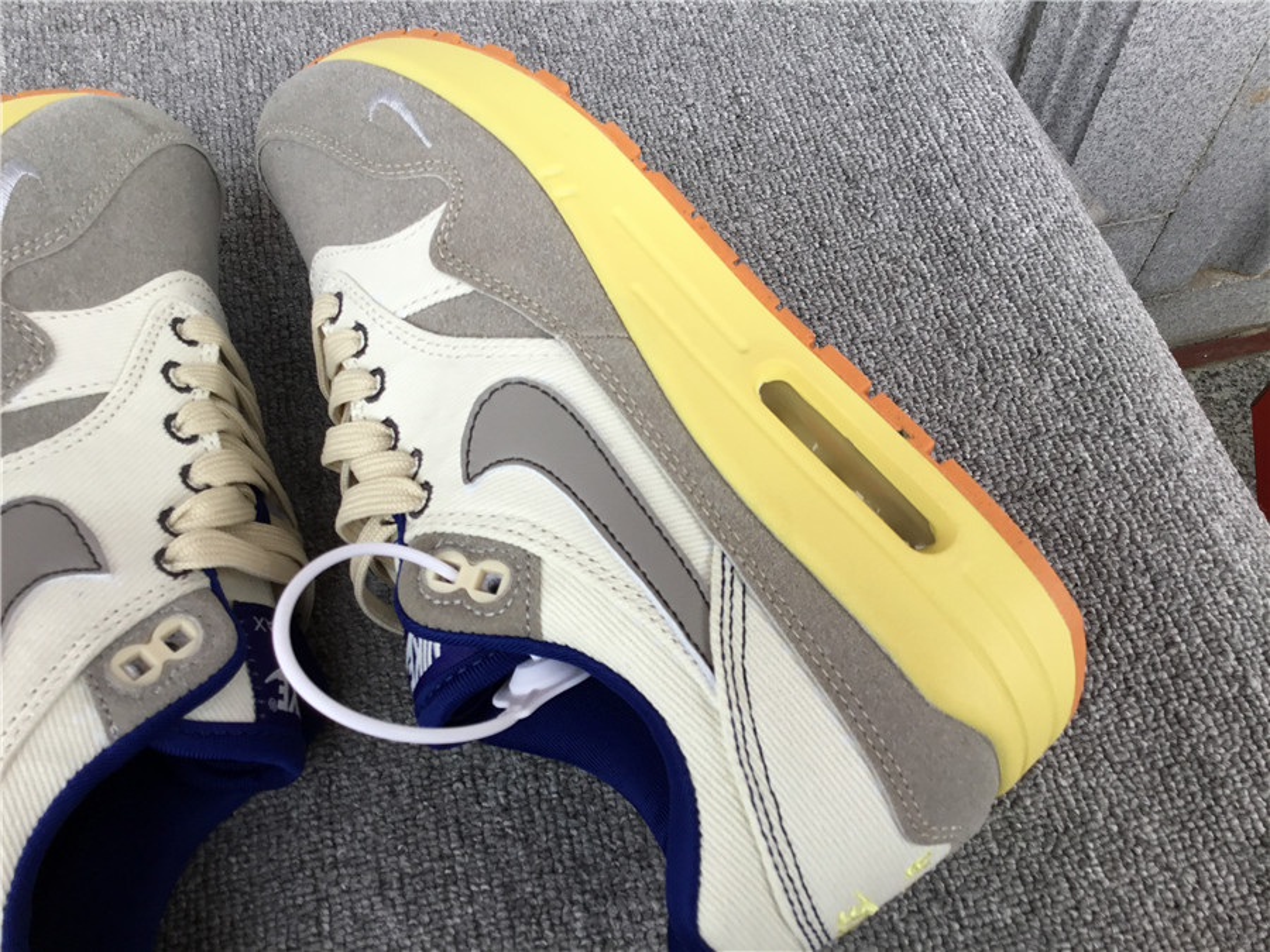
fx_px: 1137
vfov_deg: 45.4
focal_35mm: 31
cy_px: 476
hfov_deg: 58.4
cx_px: 635
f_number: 2.4
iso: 32
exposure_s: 1/100
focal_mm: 3.3
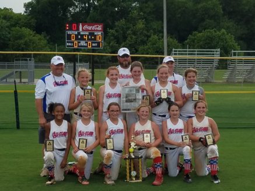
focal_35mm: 26
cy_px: 96
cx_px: 128
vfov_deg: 53.1
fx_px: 192
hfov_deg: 67.3
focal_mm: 4.2
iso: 50
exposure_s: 1/884
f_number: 1.7
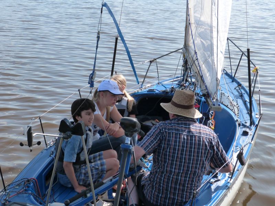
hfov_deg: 30.3
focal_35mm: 64
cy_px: 103
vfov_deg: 22.9
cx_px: 138
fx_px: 508
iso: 160
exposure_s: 1/320
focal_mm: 11.6
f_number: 5.6
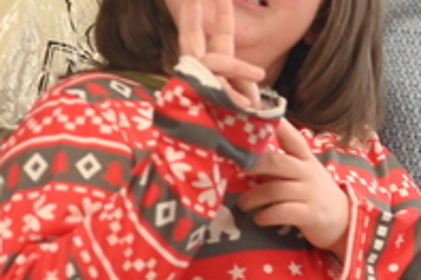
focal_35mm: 258
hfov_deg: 7.4
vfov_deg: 5.3
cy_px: 393
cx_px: 1029
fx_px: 3017
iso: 1250
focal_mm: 50
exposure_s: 1/125
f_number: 2.8
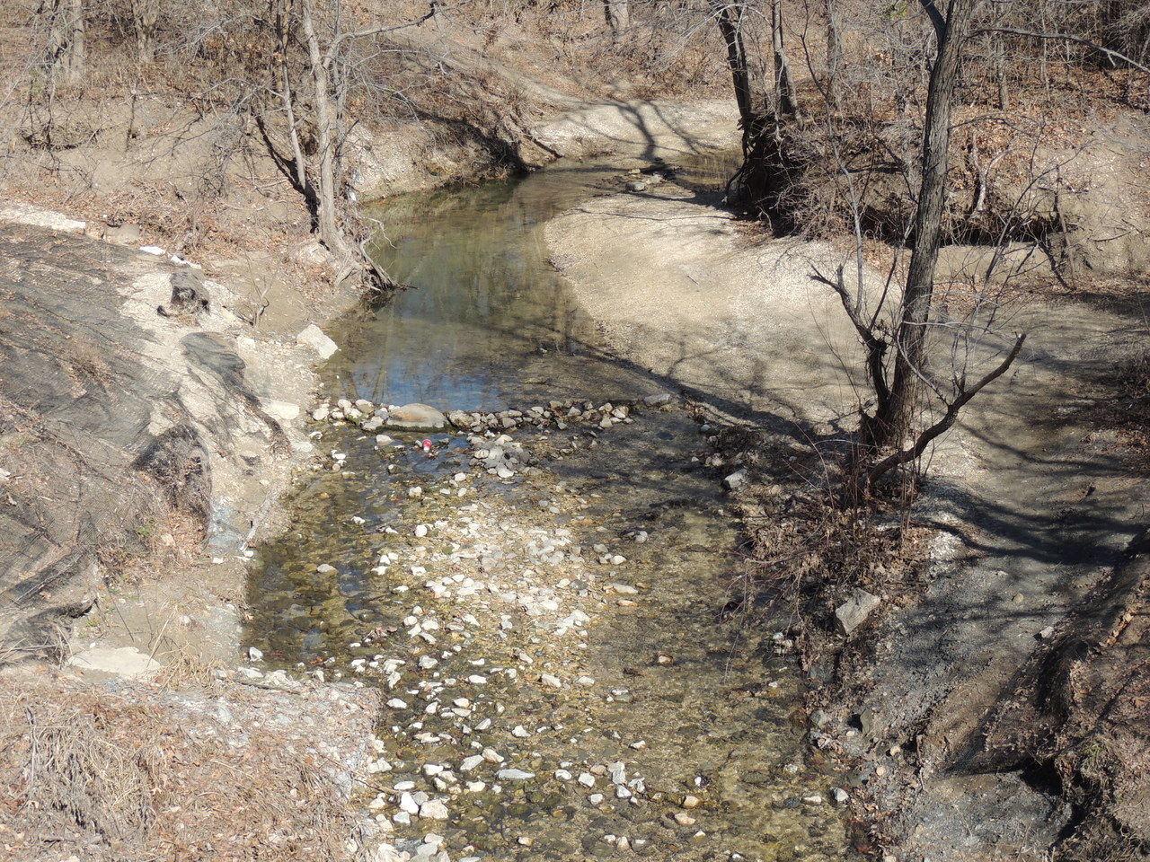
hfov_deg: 34.9
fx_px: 1827
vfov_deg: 26.6
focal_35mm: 55
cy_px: 431
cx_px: 575
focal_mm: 9.8
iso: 100
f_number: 3.7
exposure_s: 1/640
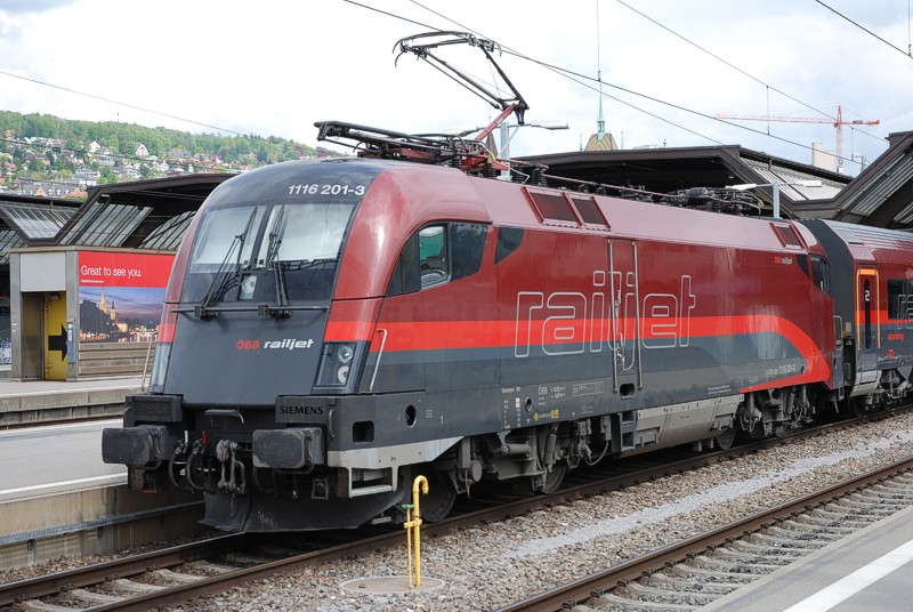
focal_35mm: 66
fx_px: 1676
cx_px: 456
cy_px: 306
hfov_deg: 30.5
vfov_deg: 20.7
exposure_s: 1/500
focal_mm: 44
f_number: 4.5
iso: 200
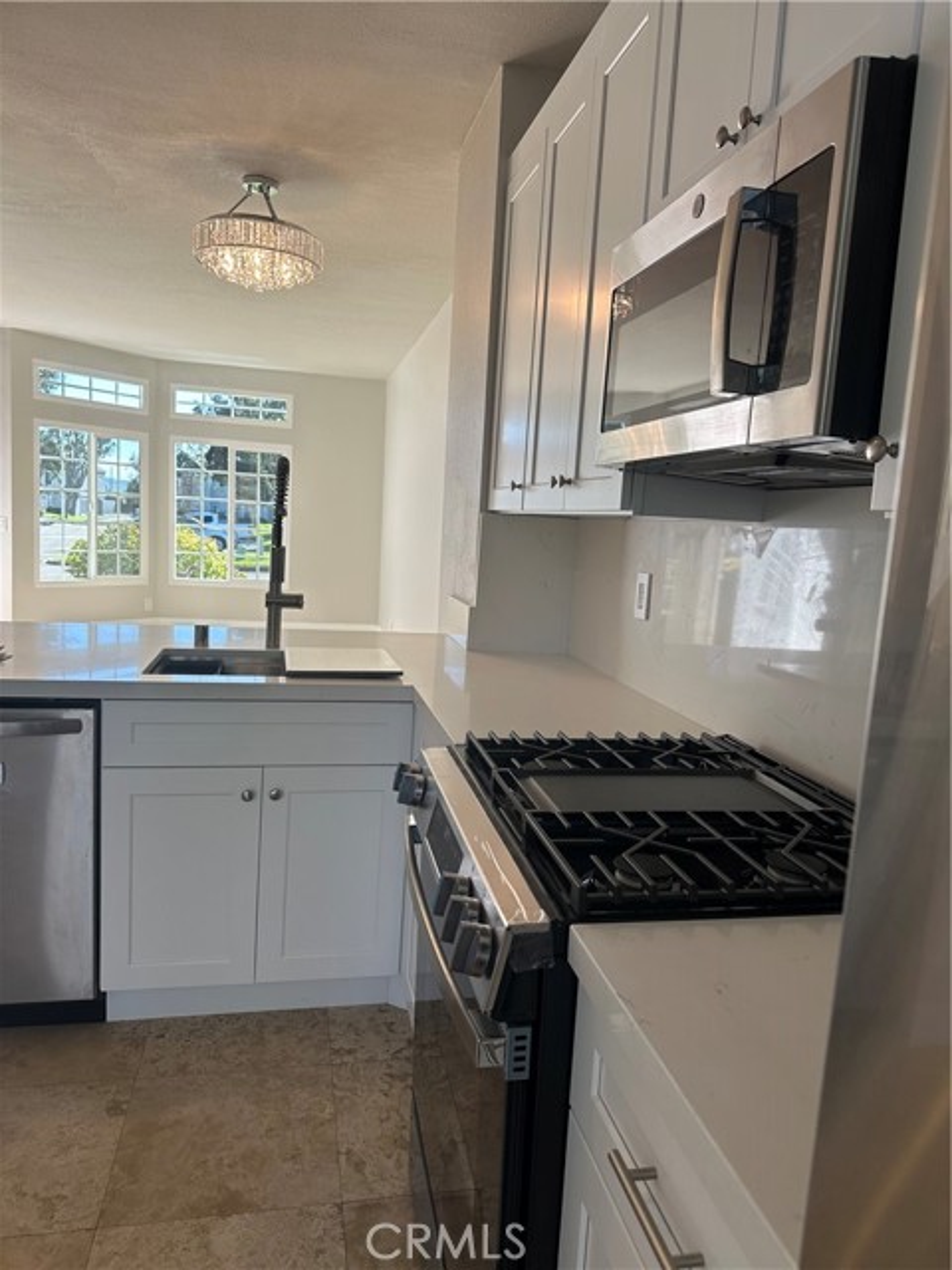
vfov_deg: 71.6
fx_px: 880
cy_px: 635
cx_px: 476
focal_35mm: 24
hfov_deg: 56.8
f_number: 1.78
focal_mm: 6.86
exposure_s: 1/339
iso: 80
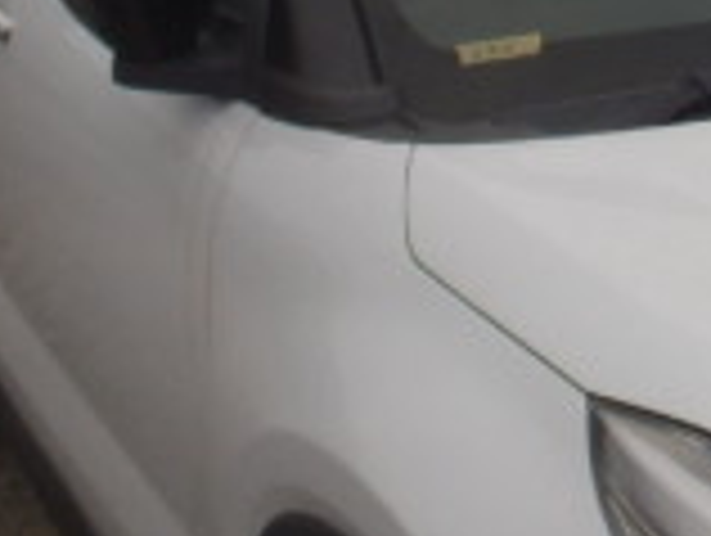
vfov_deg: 15.2
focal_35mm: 97
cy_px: 383
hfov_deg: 18.6
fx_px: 1995
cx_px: 958
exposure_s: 1/30
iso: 180
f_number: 2.8
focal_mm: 4.3
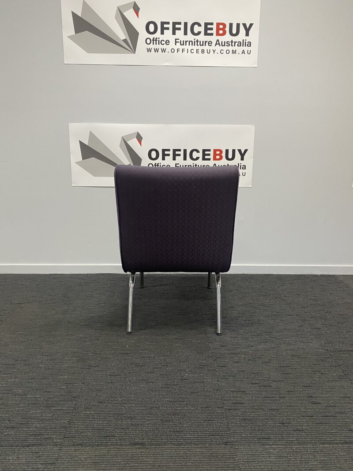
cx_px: 176
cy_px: 236
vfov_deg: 67.3
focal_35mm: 26
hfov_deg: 53.1
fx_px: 354
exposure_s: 1/50
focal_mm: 4.25
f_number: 1.8
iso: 125
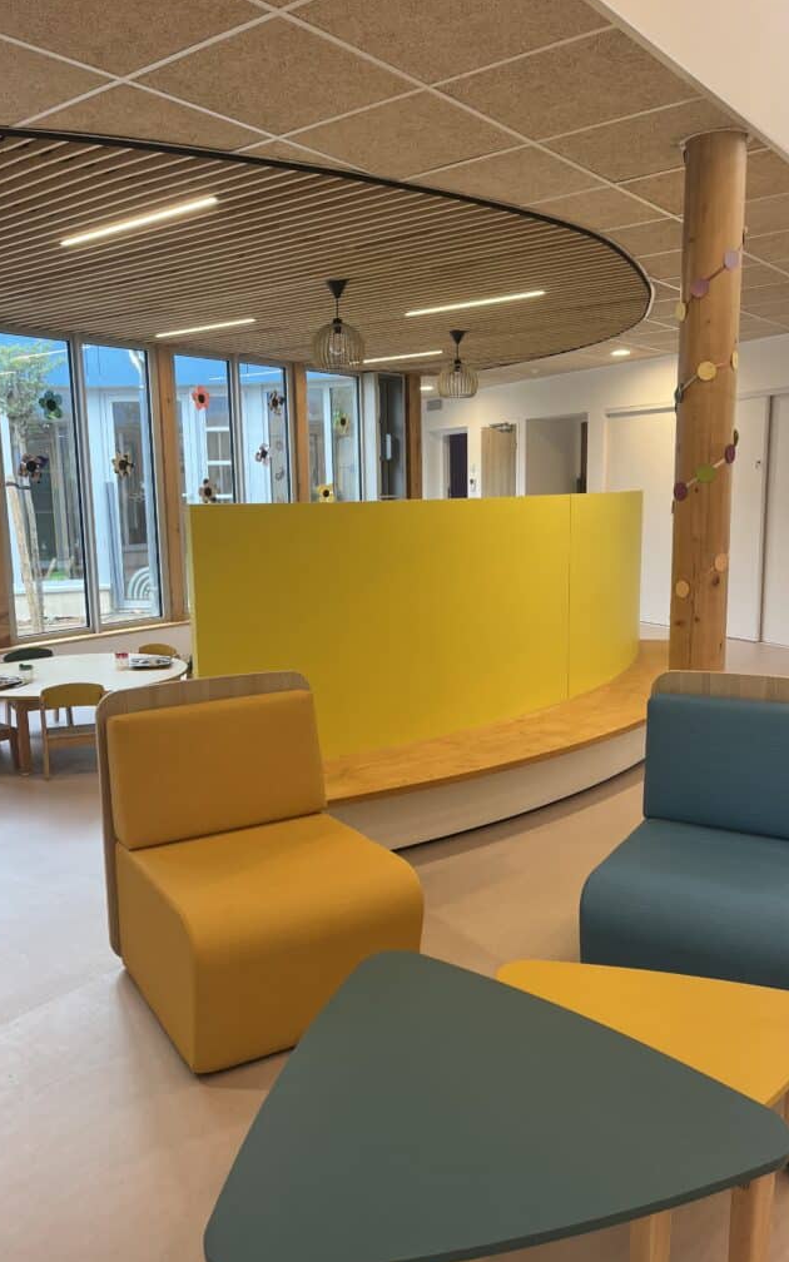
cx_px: 389
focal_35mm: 28
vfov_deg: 66.5
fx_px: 963
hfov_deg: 44.5
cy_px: 634
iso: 100
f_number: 1.6
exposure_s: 1/122
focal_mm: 5.1
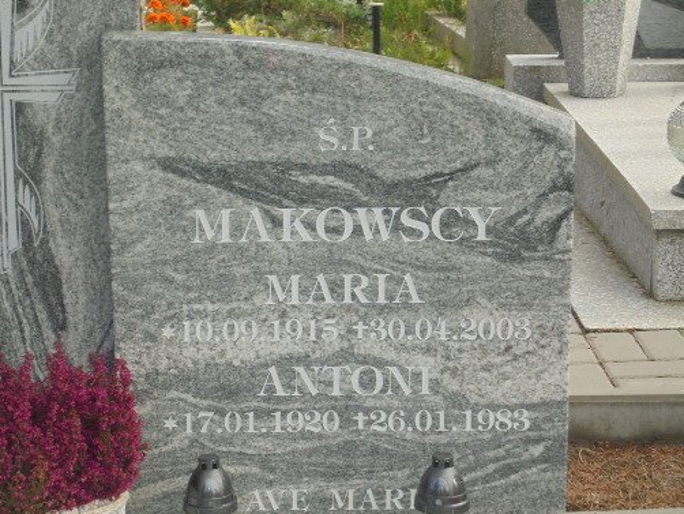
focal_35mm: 93
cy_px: 213
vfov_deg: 15.9
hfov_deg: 21.0
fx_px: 1839
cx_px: 249
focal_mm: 13.1
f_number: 6.1
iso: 100
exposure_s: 1/100
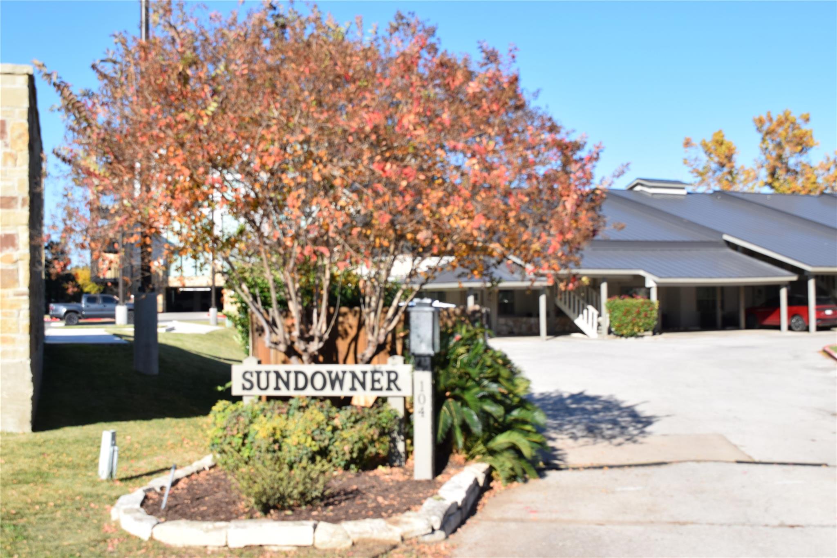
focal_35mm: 42
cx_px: 418
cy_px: 279
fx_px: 976
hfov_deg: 46.4
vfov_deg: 31.9
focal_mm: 28
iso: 200
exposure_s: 1/320
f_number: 9
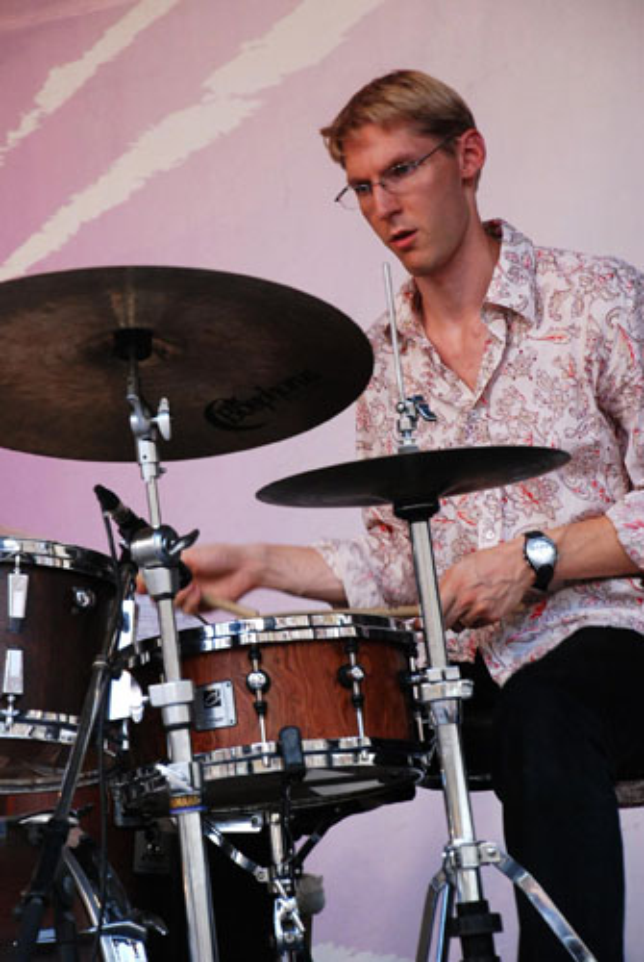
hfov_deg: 10.2
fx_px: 3610
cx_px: 322
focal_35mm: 135
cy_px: 481
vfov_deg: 15.2
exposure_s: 1/50
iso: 800
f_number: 5.6
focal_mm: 90
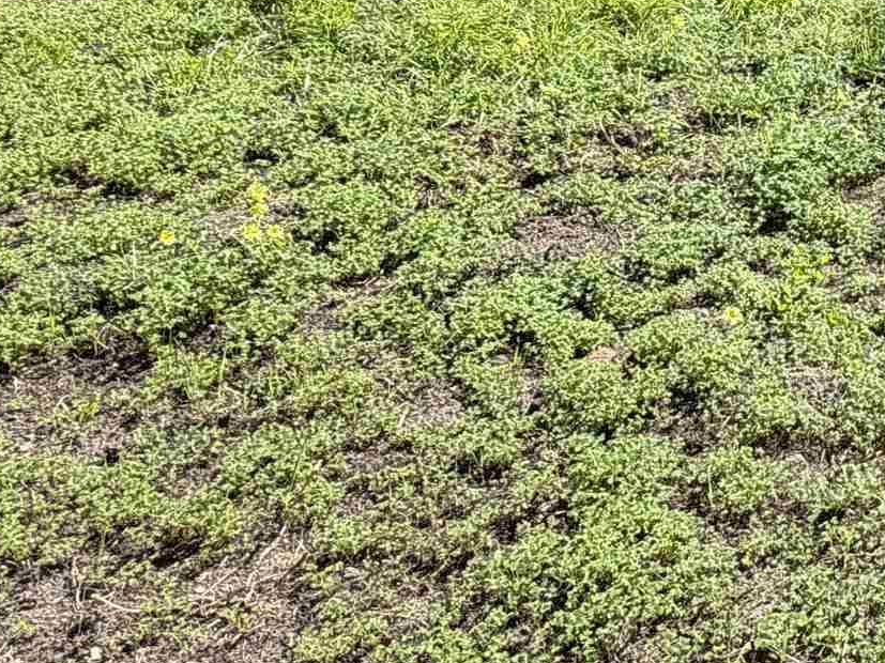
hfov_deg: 30.4
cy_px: 139
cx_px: 1099
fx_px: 1329
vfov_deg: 27.5
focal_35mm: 52
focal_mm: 2.22
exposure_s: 1/545
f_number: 2.2
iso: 40
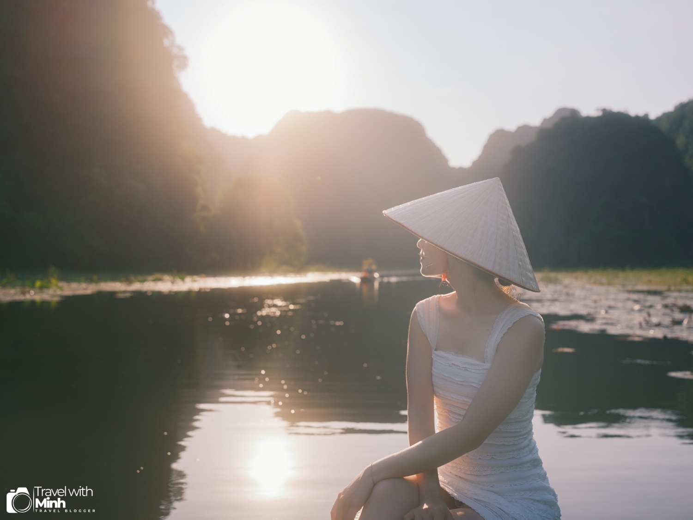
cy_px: 260
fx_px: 721
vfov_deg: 39.7
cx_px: 346
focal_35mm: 36
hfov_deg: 51.4
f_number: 4.5
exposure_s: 1/1600
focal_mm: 45
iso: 400
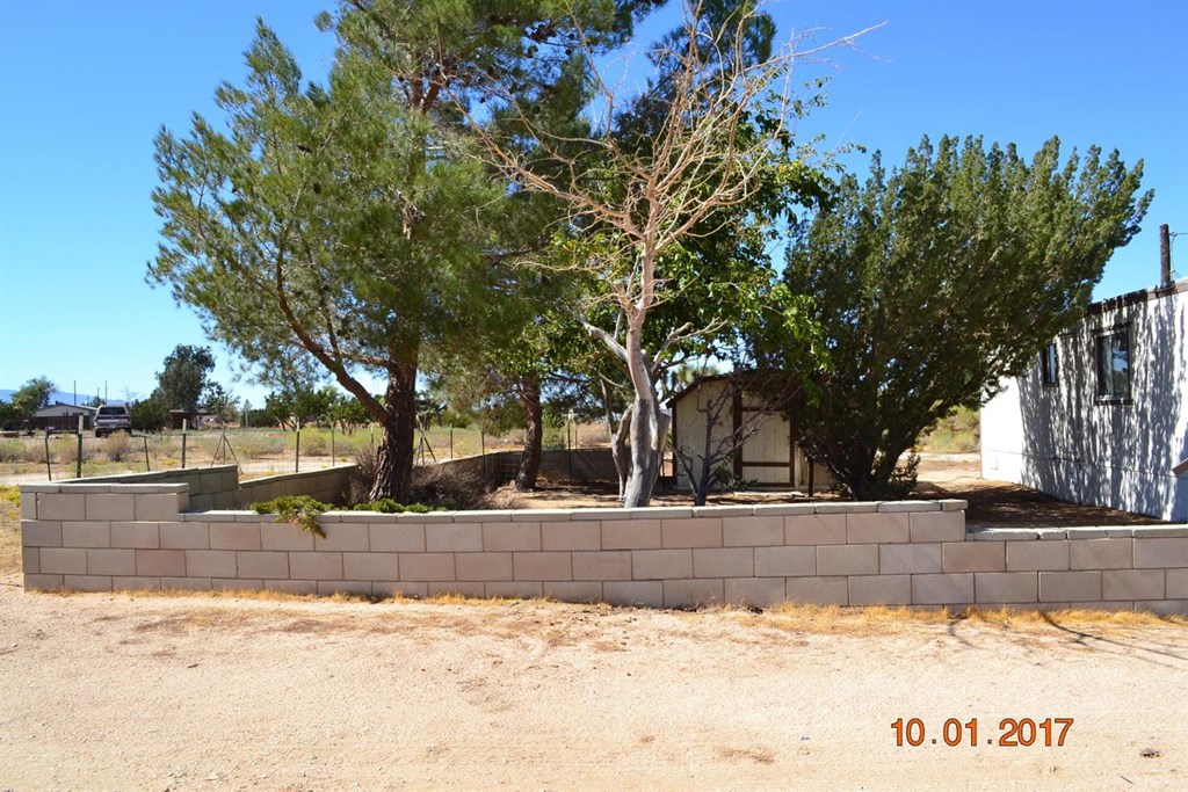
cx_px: 594
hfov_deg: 67.4
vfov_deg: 47.9
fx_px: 891
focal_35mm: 27
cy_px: 396
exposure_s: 1/400
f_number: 11
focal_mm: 18
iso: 400
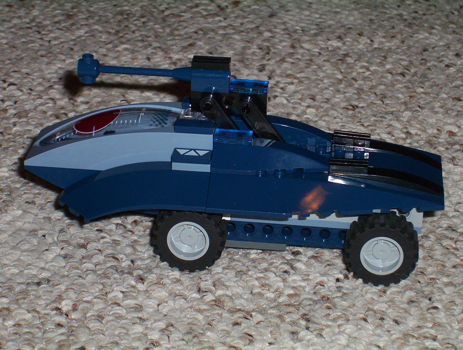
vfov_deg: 12.0
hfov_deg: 15.9
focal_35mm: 124
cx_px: 232
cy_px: 175
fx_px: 1662
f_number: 4.62
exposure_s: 1/125
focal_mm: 16.3
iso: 140
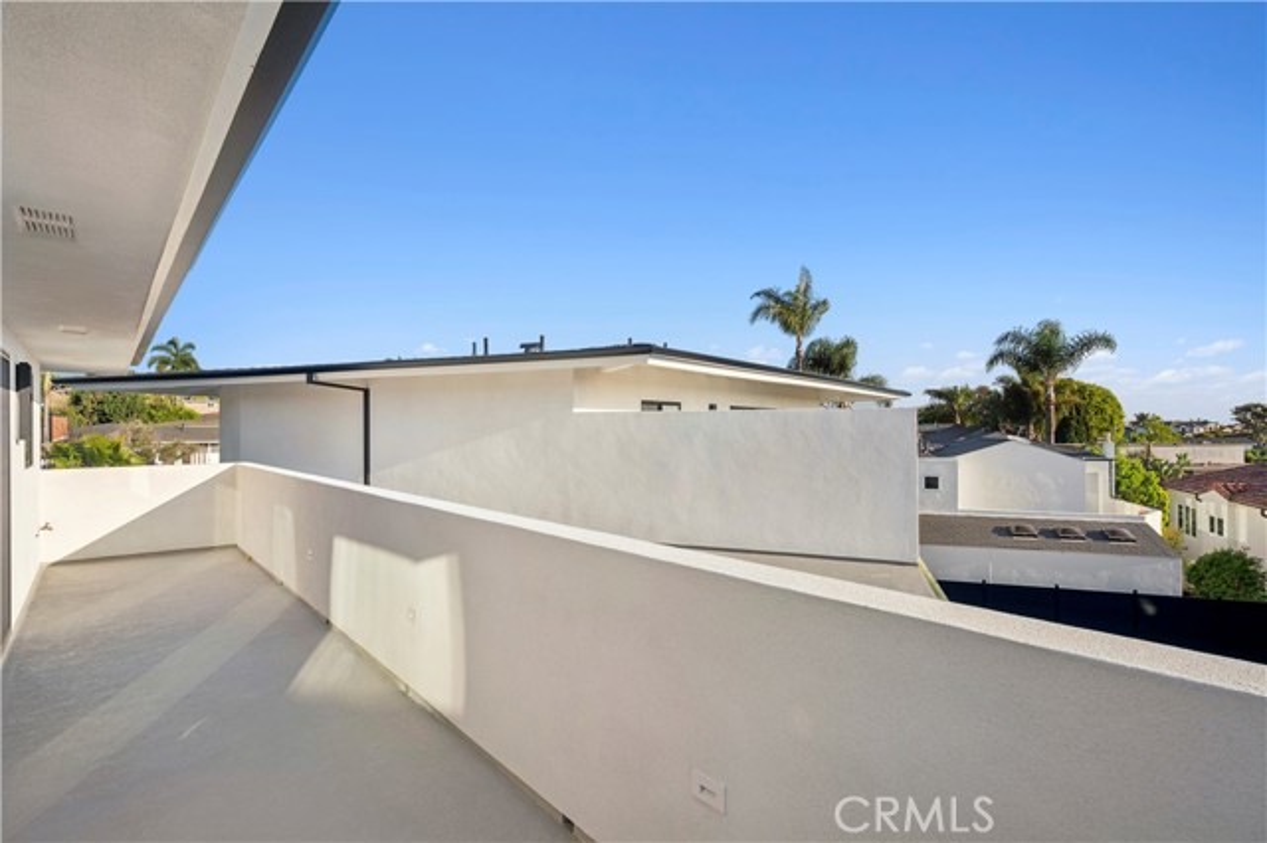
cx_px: 634
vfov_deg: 73.7
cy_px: 422
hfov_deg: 96.8
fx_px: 563
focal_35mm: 16
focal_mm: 16
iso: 125
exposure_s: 1/320
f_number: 10
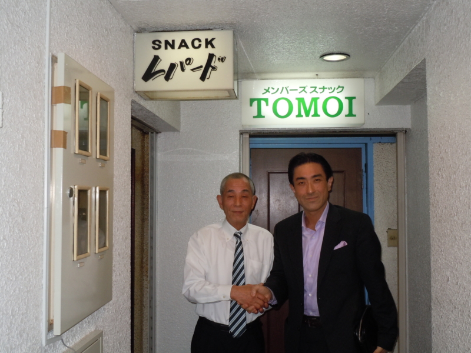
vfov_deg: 36.8
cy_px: 176
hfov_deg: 47.9
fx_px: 531
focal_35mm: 39
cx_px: 236
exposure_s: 1/30
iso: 200
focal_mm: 6.9
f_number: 4.3
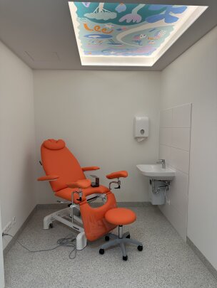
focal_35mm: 24
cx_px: 108
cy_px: 144
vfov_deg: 71.6
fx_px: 200
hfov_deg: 56.8
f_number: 1.78
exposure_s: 1/153
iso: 64
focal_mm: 6.86
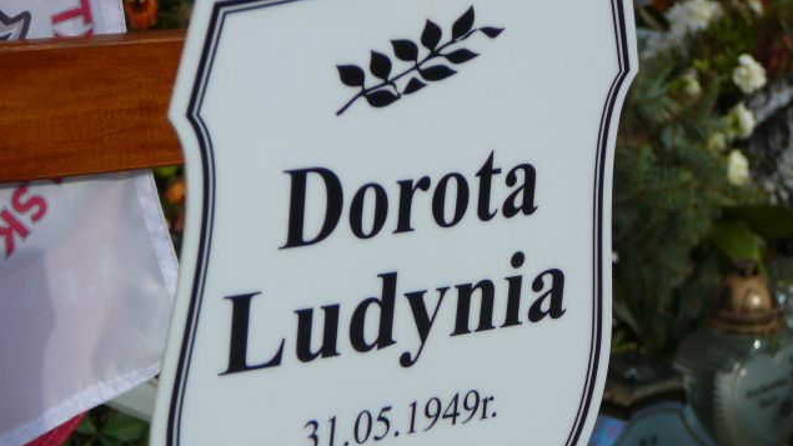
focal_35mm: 123
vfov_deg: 9.8
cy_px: 289
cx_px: 397
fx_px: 2586
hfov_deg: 17.4
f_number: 3.9
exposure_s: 1/1000
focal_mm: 16.6
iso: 80
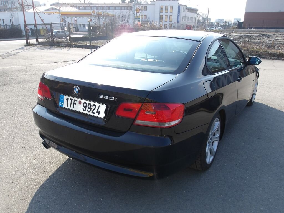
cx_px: 142
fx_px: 222
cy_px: 106
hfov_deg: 65.3
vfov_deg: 51.4
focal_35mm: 27
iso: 100
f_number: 3
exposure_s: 1/534
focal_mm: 4.9
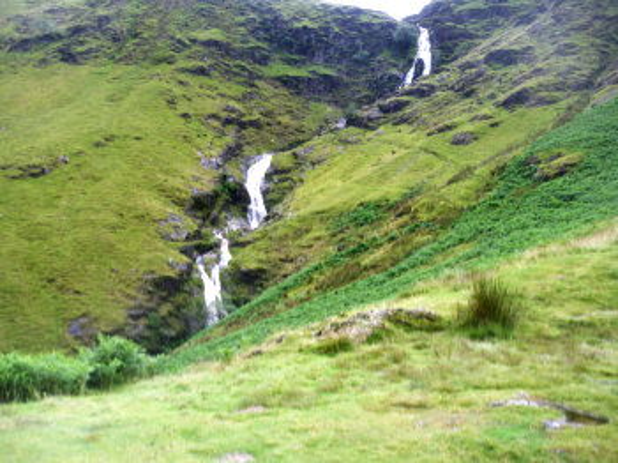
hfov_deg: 51.4
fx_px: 642
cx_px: 309
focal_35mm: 36
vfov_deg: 39.6
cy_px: 232
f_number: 3.5
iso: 64
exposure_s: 1/100
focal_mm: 6.3
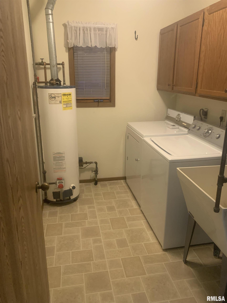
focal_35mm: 26
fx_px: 227
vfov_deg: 67.3
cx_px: 114
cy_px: 152
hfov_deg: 53.1
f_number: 1.8
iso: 320
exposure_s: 1/60
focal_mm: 4.25
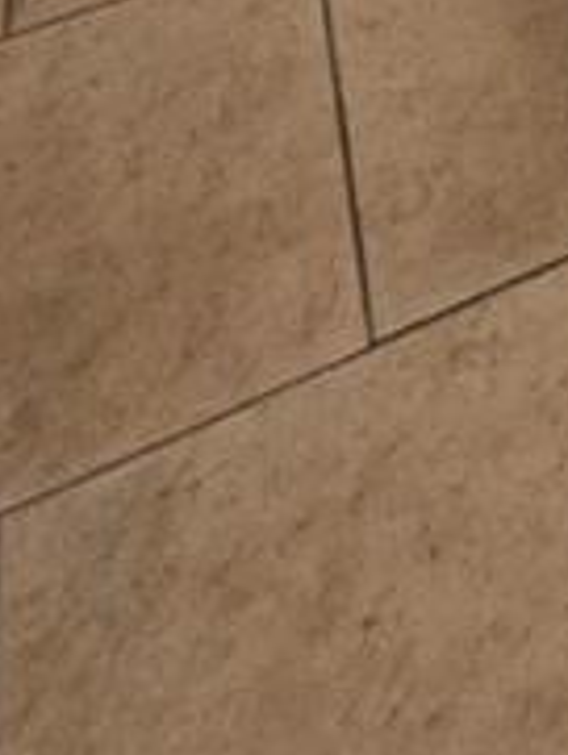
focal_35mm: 86
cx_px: 1374
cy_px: -1410
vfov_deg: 12.2
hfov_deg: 13.0
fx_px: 1879
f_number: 2.2
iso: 160
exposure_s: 1/60
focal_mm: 1.7
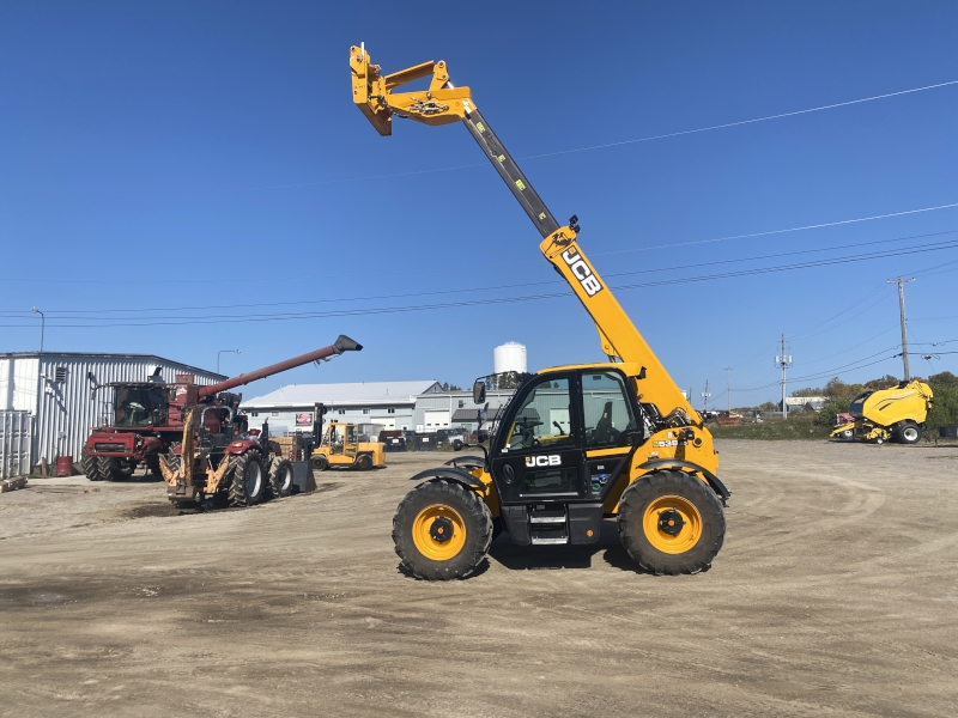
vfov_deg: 53.1
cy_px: 359
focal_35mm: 26
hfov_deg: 67.3
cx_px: 479
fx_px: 720
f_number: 1.8
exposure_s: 1/4274
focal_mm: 4.25
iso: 32
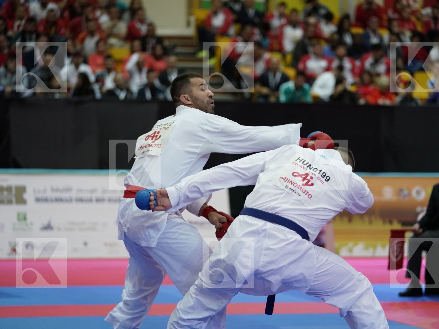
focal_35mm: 136
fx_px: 1725
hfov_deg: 14.5
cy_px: 165
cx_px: 228
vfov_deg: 10.9
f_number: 2.8
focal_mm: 125
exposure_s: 1/1000
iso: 4000
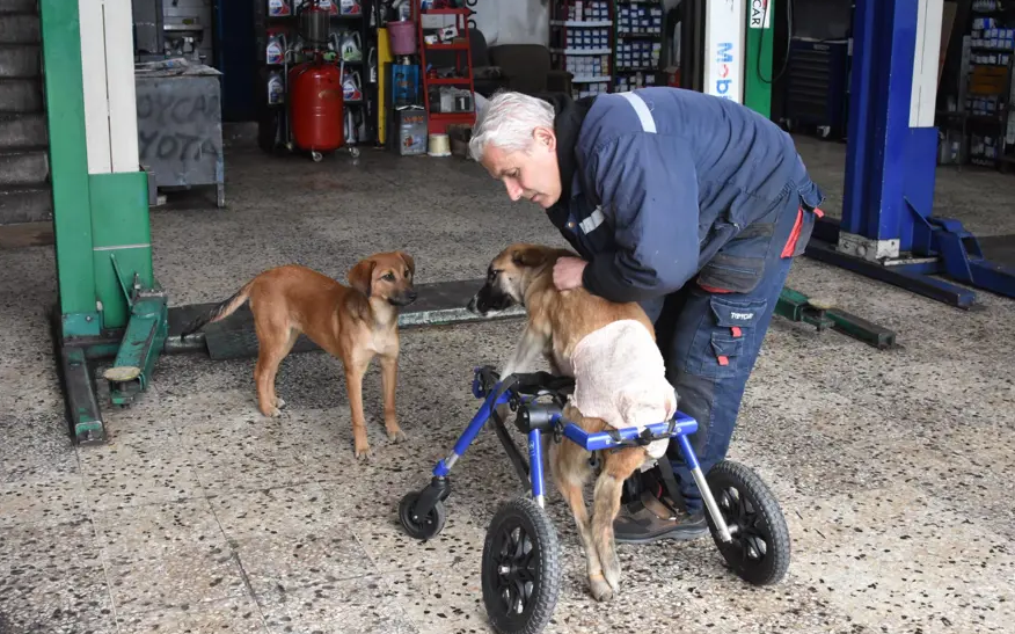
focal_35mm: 43
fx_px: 1189
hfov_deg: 46.2
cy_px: 312
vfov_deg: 29.8
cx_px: 506
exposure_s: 1/160
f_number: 6.3
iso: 1600
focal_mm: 28
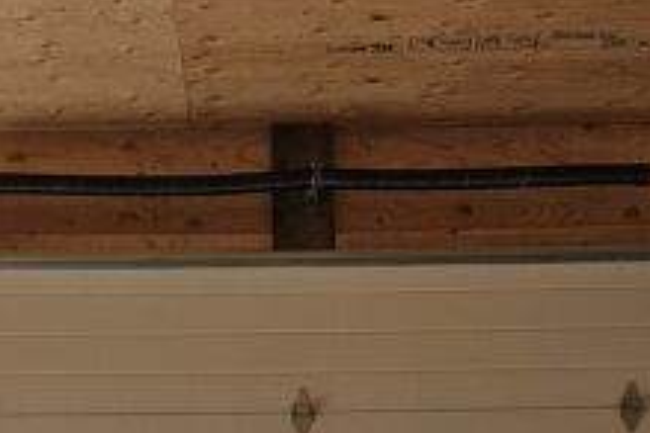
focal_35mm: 84
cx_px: 279
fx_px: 1517
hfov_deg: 24.2
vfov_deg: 15.4
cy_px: 584
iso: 320
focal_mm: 6.3
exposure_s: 1/359
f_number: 1.7
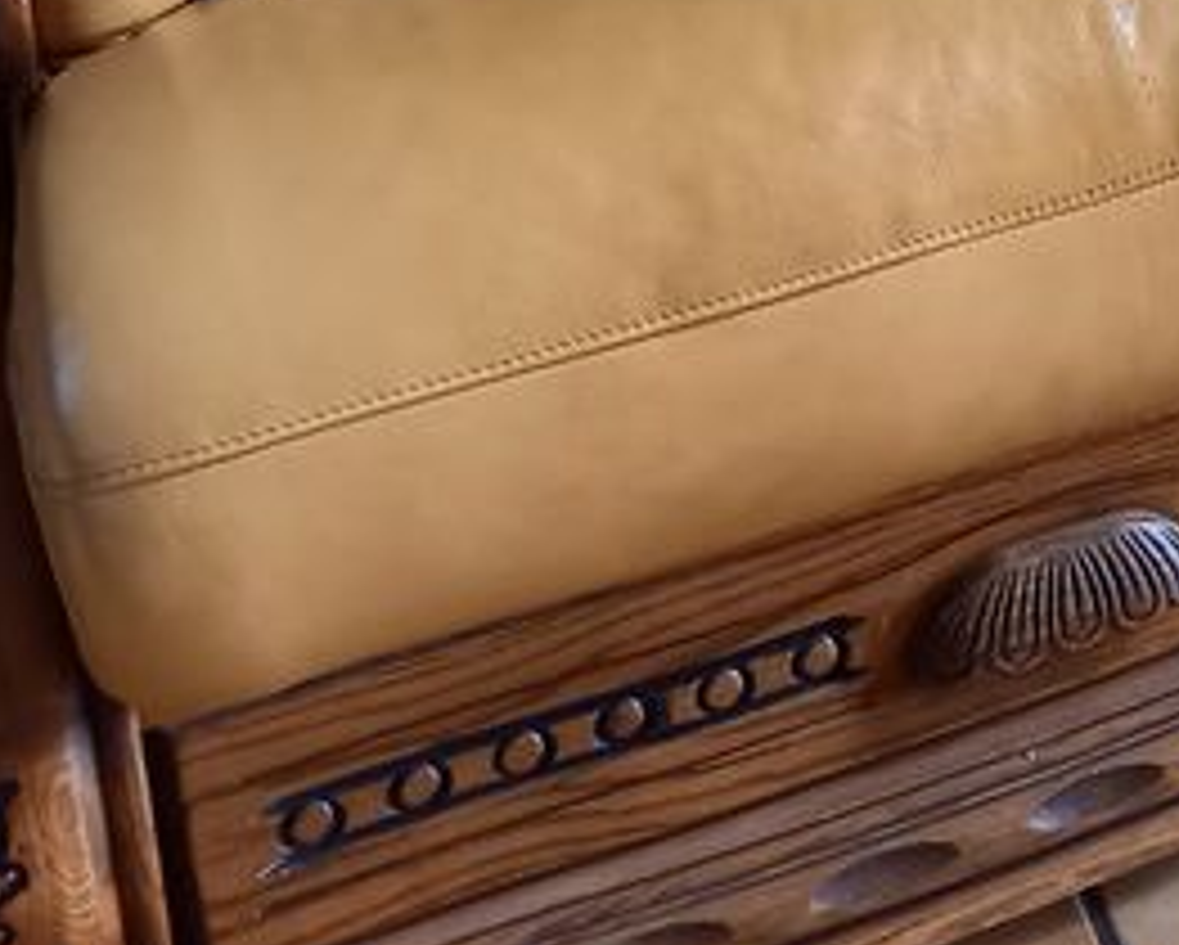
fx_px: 3248
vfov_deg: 15.8
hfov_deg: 18.8
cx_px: 1620
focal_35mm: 93
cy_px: -252
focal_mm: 4.65
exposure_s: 1/50
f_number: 1.8
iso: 400
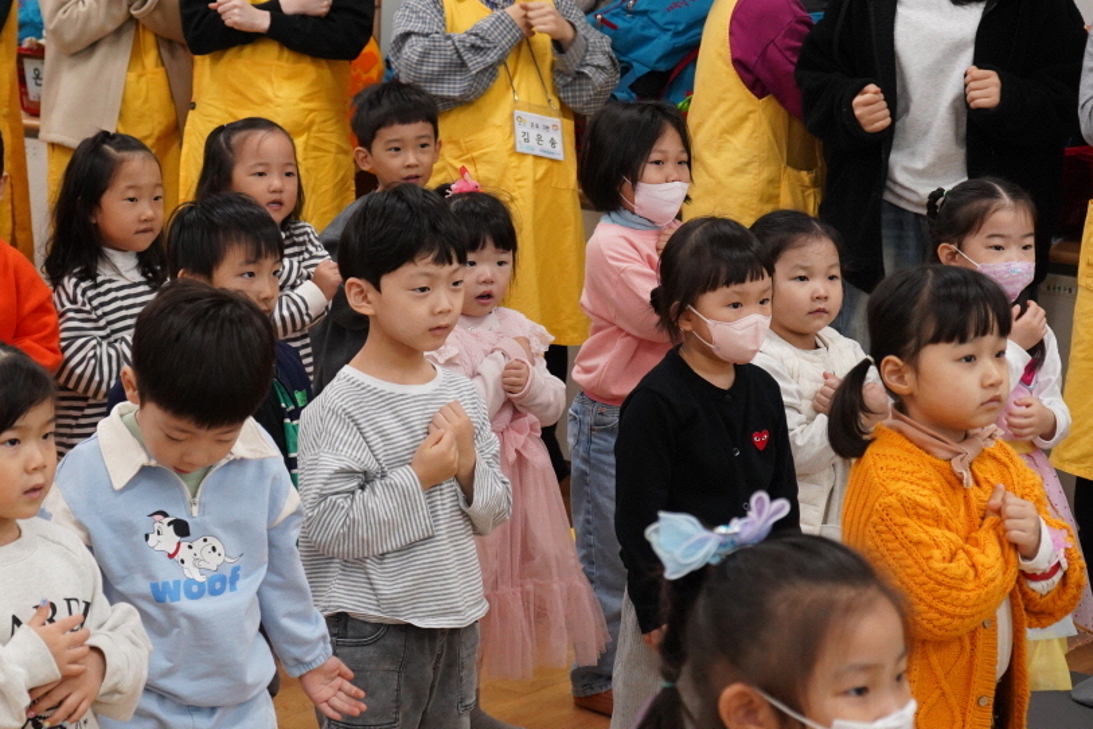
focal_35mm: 96
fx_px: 2914
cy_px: 289
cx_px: 328
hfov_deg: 21.1
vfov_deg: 14.2
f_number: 5.6
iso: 2500
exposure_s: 1/125
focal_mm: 60
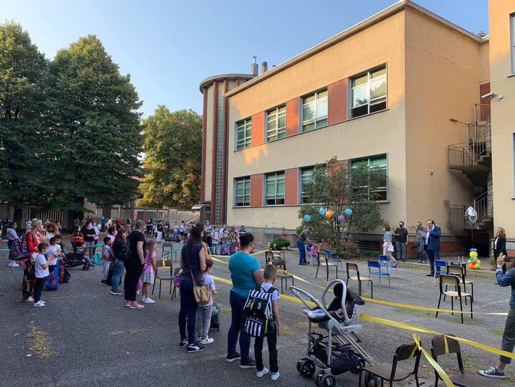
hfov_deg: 67.3
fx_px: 387
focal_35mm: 26
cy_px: 194
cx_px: 258
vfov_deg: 53.1
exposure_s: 1/555
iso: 25
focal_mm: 4.25
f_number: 1.8
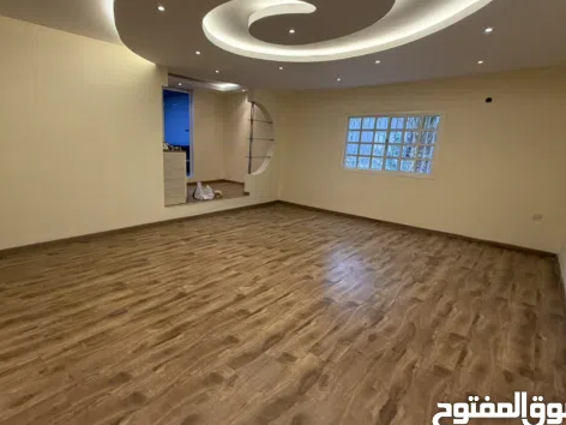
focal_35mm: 19
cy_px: 219
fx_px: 311
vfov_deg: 68.7
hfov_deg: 84.3
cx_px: 252
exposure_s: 1/100
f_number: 2.2
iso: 200
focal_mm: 2.22
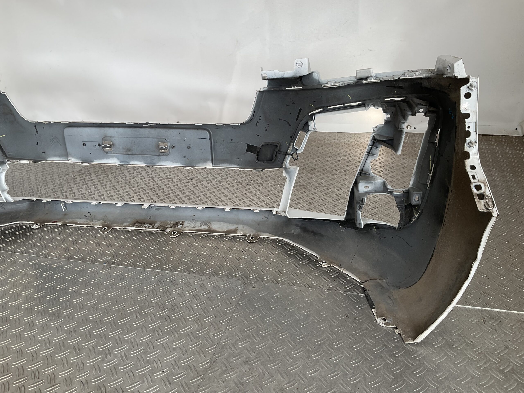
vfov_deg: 48.2
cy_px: 196
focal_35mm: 29
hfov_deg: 61.7
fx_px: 439
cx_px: 262
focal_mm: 3
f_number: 1.8
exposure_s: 1/222
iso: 16
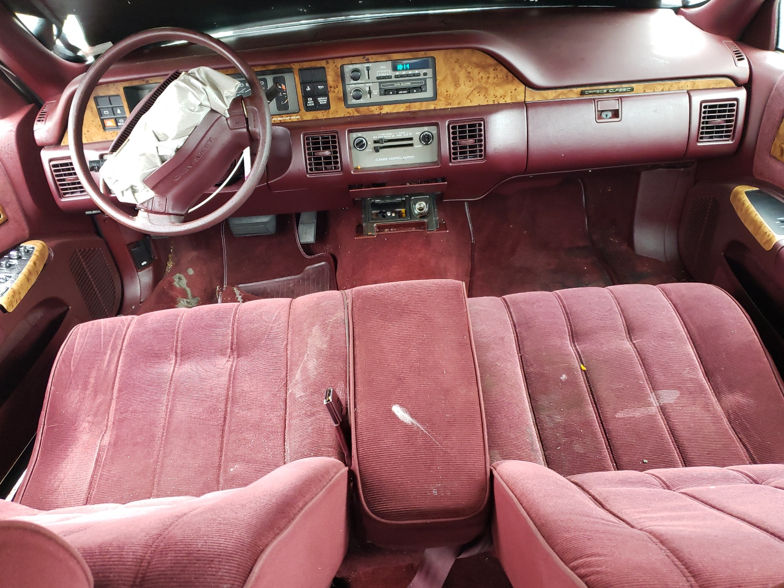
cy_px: 297
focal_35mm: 27
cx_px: 390
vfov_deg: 51.4
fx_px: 612
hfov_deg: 65.3
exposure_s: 1/60.2
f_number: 1.5
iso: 226
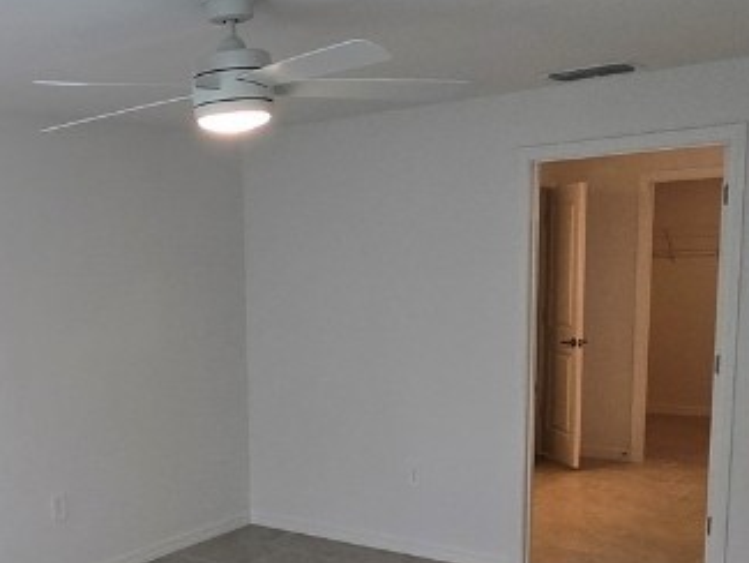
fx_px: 887
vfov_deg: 34.6
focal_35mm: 41
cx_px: 88
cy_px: 399
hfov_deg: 42.3
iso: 80
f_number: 2.2
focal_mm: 2.2
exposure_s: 1/120
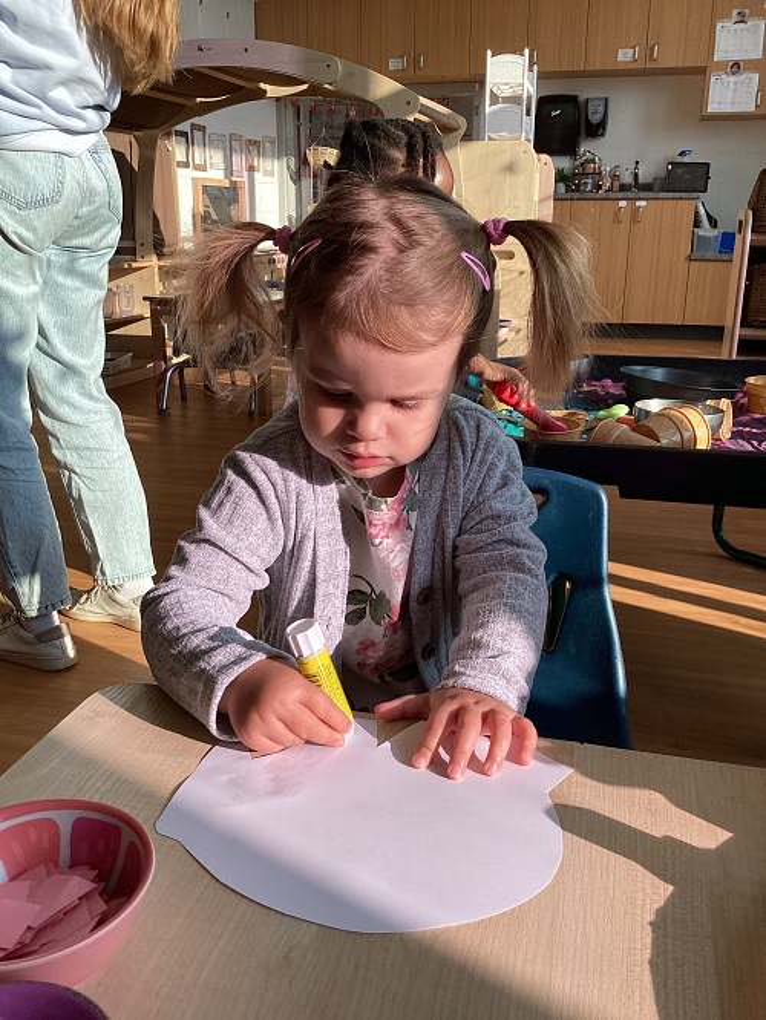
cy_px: 510
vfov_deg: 58.3
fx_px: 914
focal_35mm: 31
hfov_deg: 45.5
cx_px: 383
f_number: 2.4
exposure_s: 1/294
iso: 25
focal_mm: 3.3
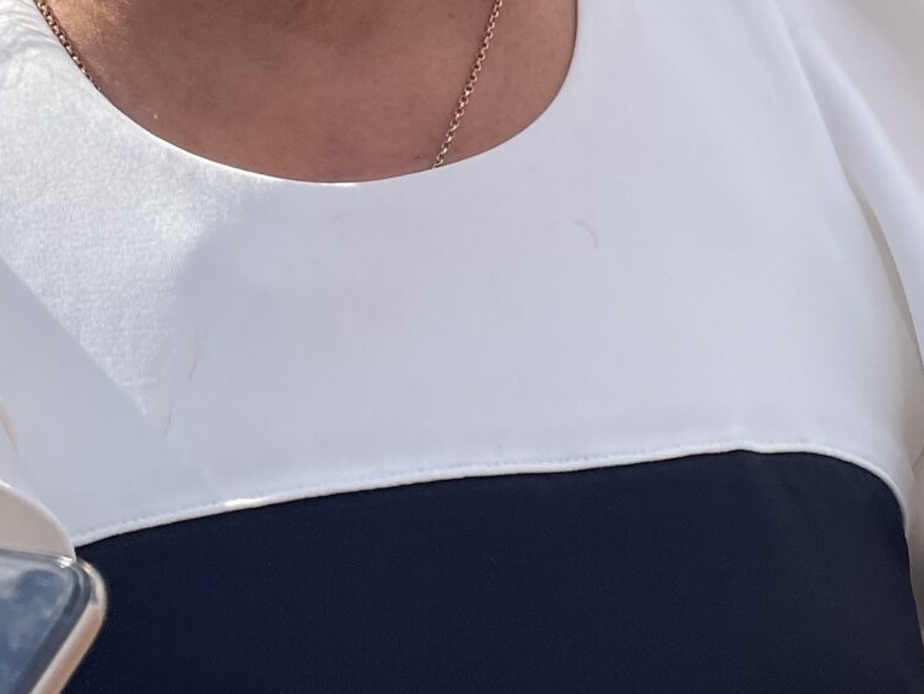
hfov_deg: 22.2
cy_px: -302
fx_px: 2323
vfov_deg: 15.8
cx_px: 197
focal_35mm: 87
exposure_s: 1/3401
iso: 32
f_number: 1.6
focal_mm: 4.2
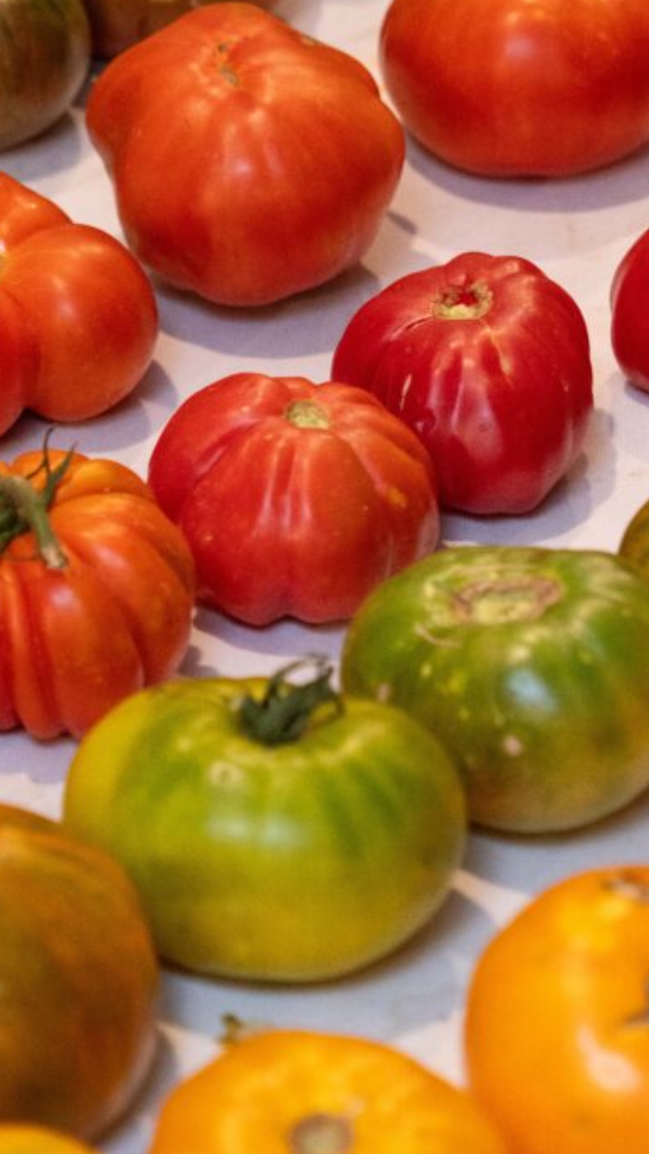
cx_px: 220
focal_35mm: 190
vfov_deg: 11.3
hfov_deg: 6.4
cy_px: 460
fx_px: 5811
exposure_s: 1/100
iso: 3200
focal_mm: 108
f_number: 6.3
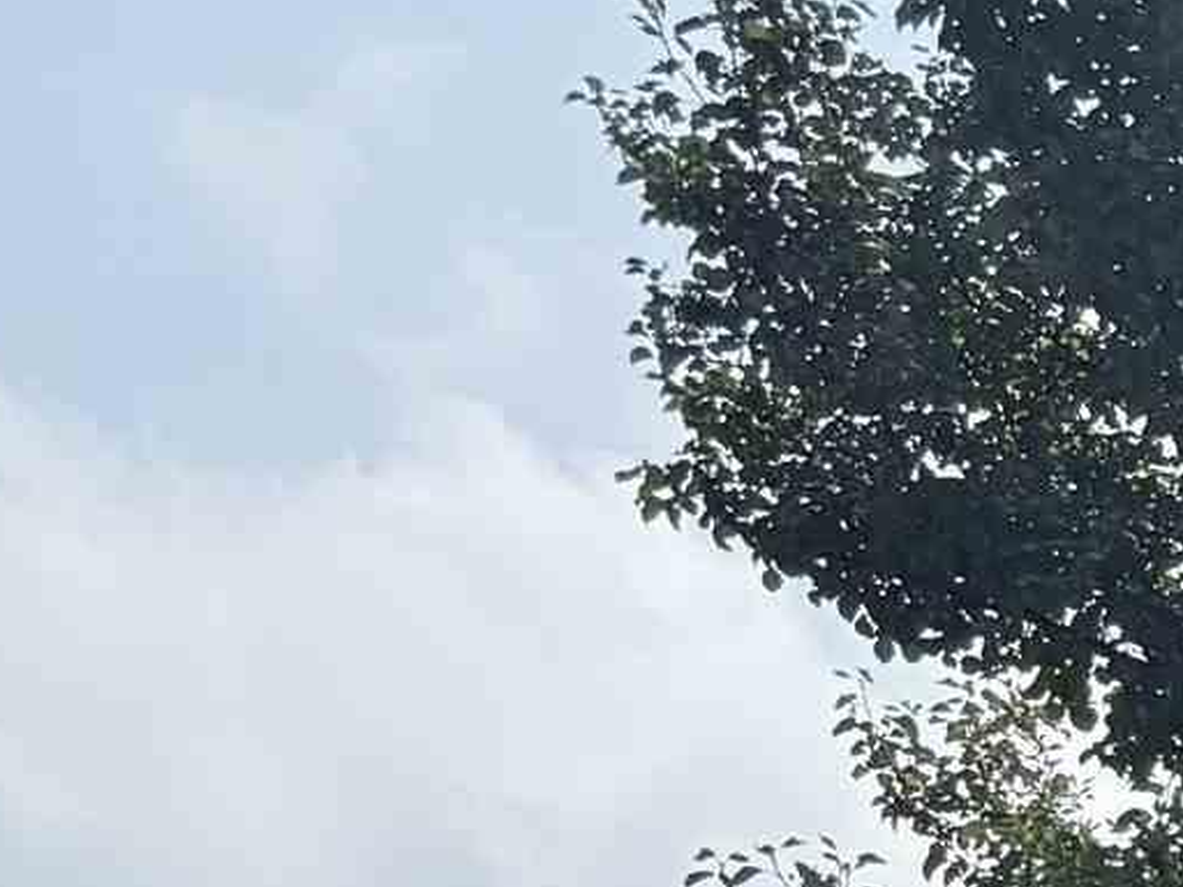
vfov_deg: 9.3
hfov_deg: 10.8
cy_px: 2086
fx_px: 4921
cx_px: 3147
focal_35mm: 144
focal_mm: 6.76
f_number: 1.78
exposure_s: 1/4405
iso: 100
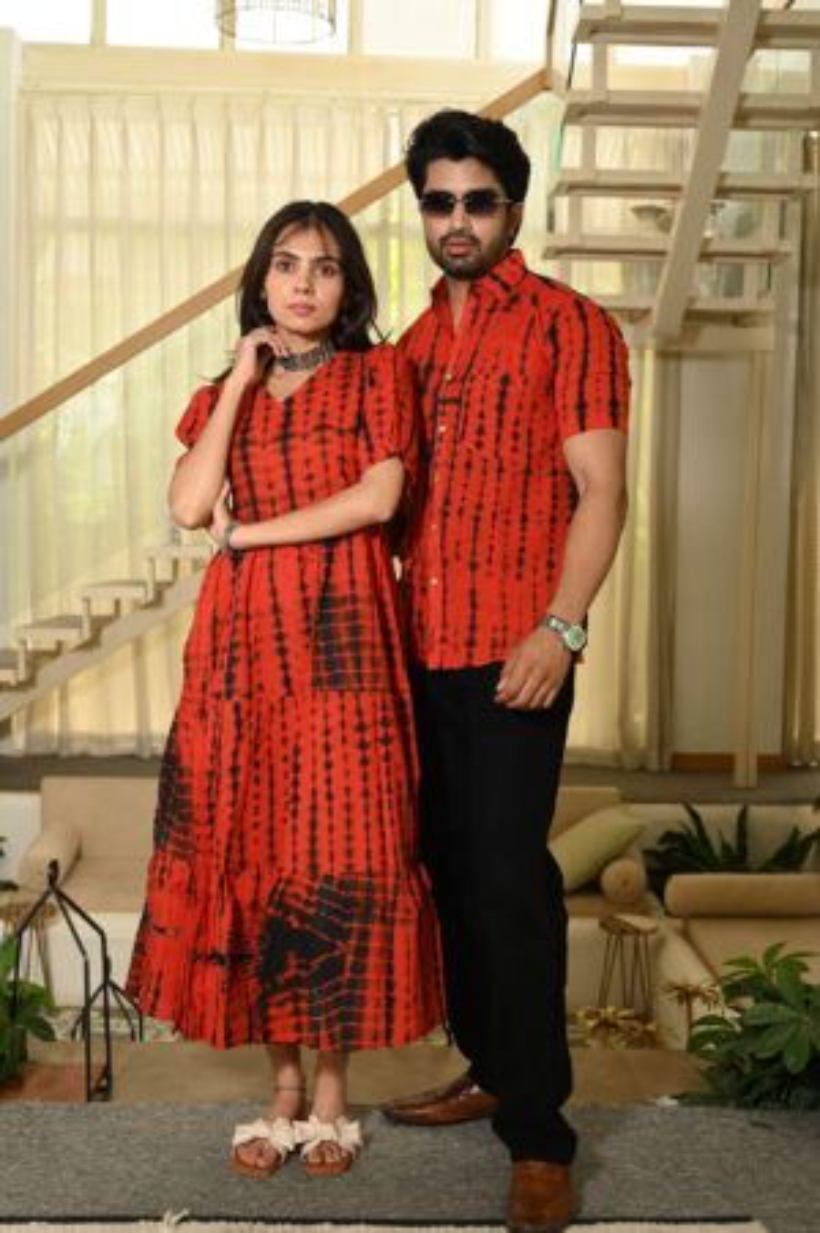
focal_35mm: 41
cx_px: 410
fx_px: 1403
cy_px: 616
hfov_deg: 32.6
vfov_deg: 47.4
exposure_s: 1/160
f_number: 4
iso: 250
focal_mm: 41
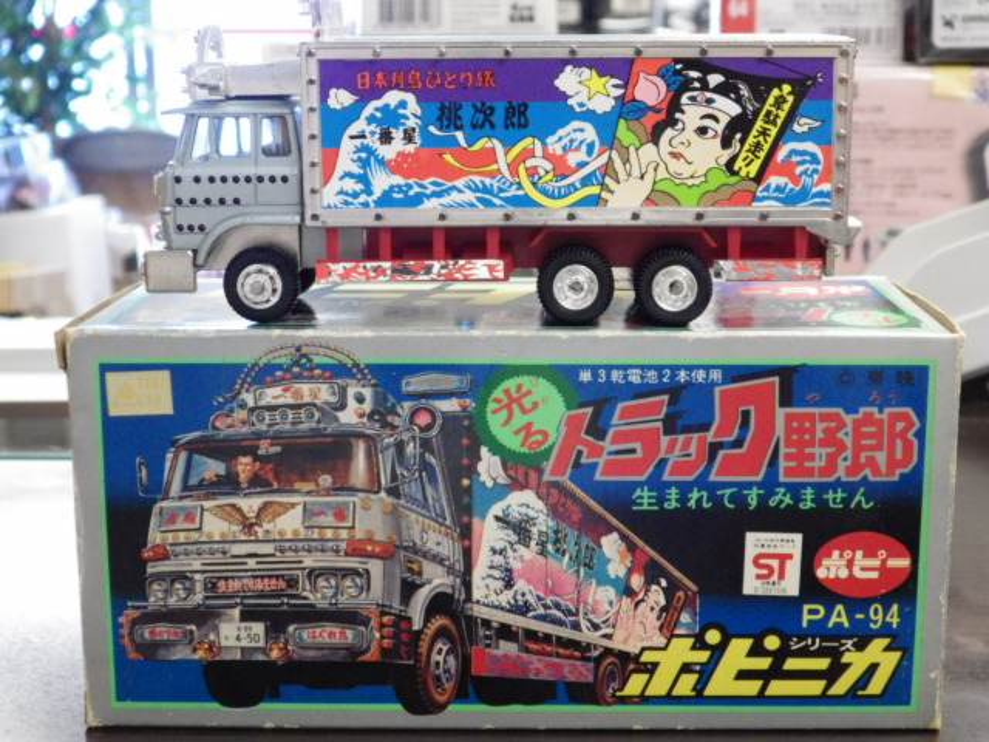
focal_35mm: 59
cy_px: 371
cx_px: 494
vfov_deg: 24.8
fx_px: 1686
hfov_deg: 32.7
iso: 800
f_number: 4
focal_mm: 10.7
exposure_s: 1/40
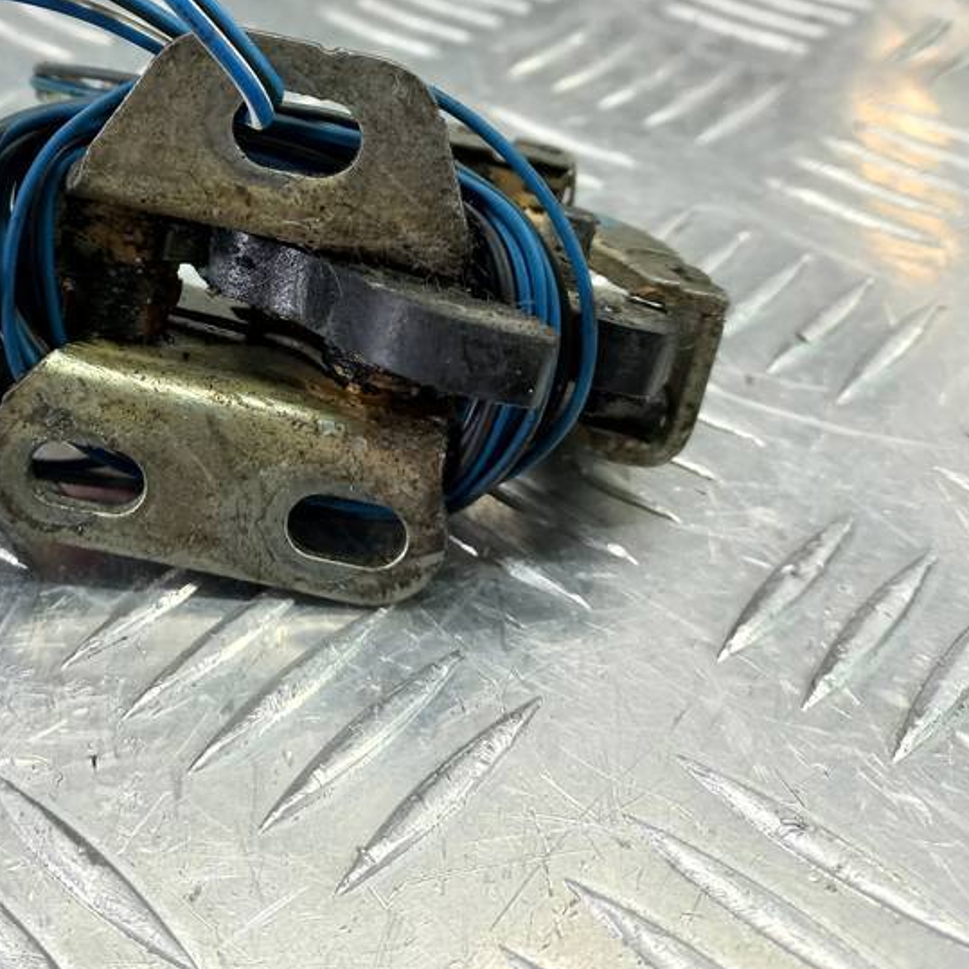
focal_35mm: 42
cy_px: 306
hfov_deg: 39.0
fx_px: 1330
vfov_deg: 39.4
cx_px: 248
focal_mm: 4.6
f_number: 1.8
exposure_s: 1/50
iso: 100
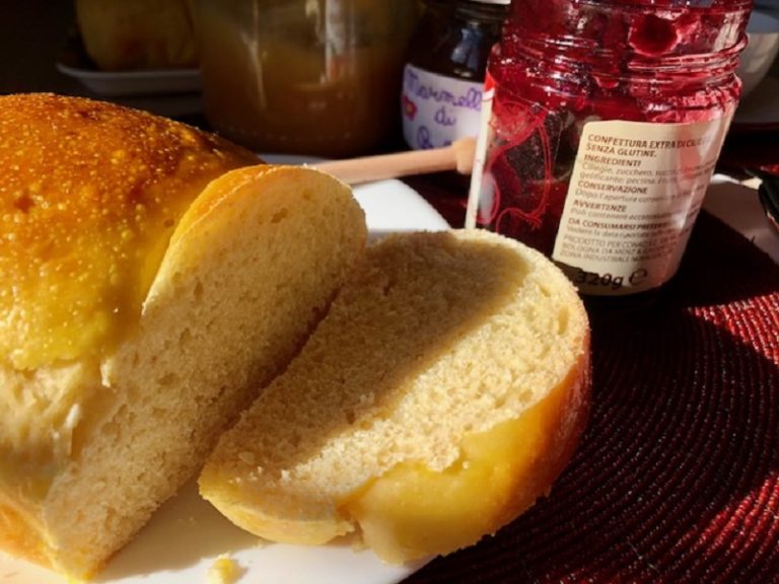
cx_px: 390
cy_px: 292
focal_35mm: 28
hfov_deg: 63.4
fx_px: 630
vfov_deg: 49.7
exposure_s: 1/657
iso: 20
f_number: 1.8
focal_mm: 3.99
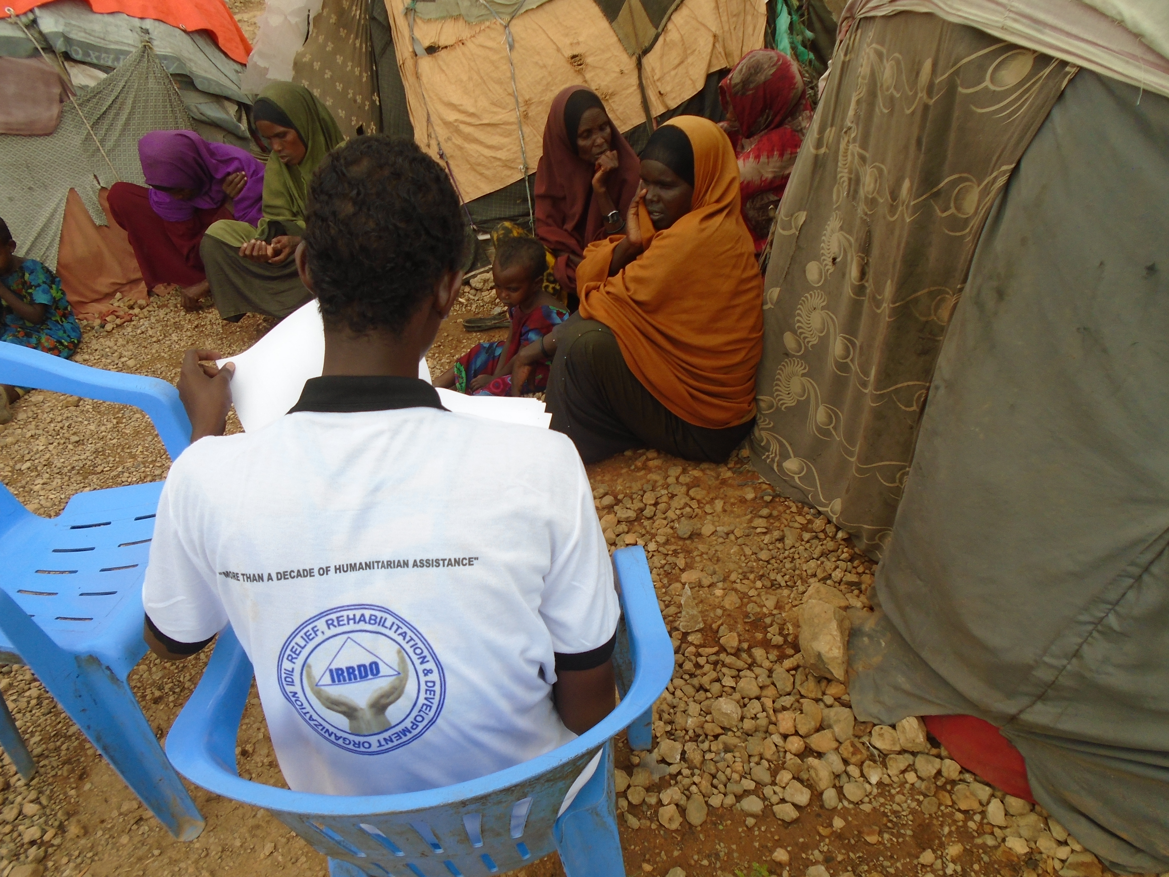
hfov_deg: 67.3
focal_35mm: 26
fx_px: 878
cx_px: 584
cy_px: 438
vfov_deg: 53.1
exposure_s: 1/320
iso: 100
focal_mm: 4.6
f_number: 3.2
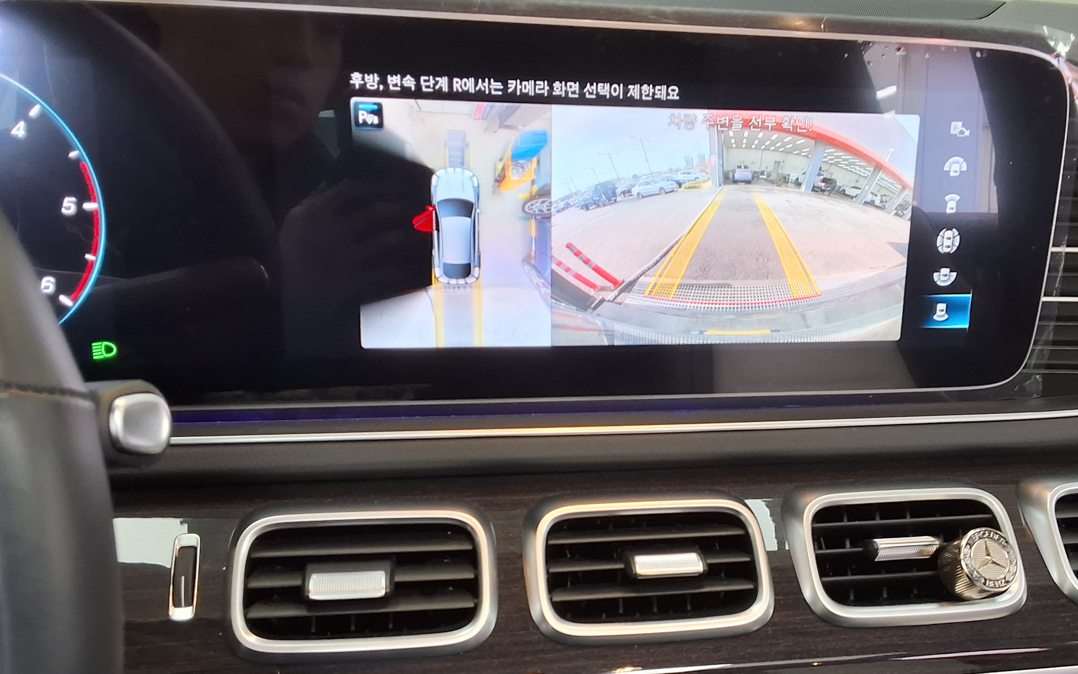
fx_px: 1175
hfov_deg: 48.9
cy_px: 445
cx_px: 663
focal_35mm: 40
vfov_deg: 31.8
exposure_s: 1/40
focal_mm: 2.91
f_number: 1.9
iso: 64
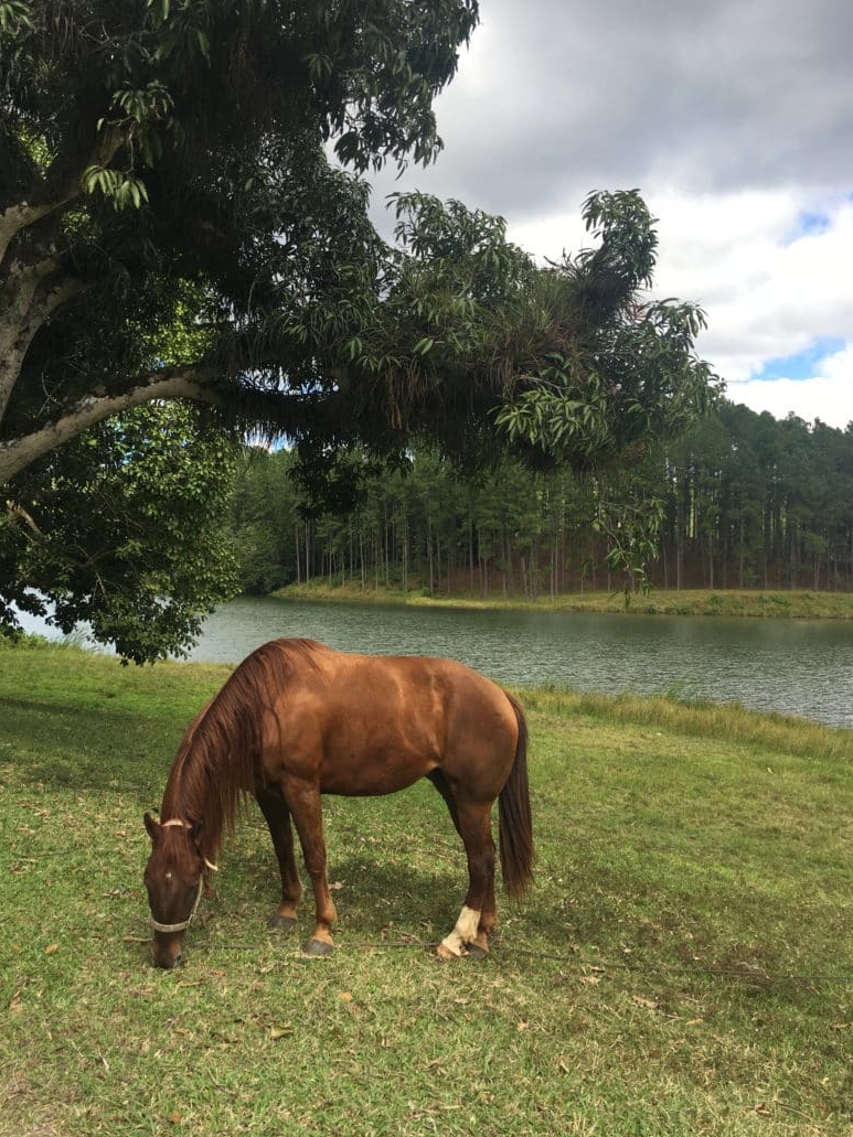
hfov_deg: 46.8
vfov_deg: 60.0
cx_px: 422
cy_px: 586
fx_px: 986
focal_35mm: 30
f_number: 2.2
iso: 25
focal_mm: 4.15
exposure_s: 1/605
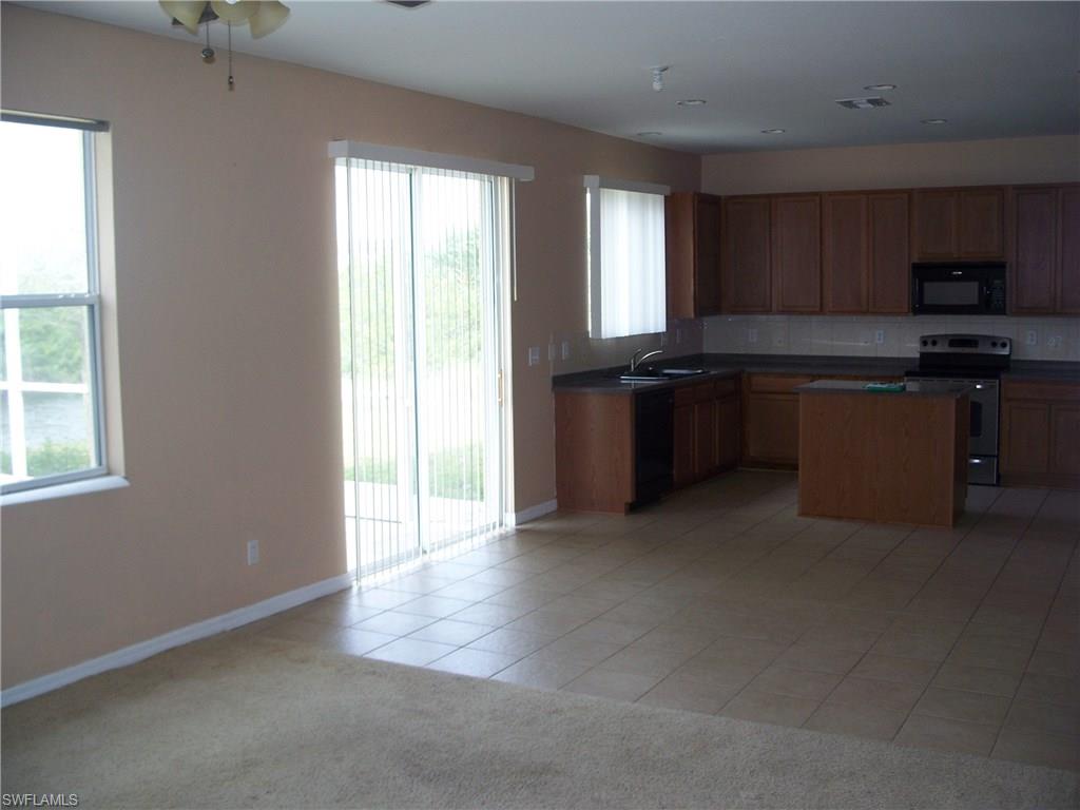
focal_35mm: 37
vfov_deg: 38.7
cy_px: 405
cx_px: 540
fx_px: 1154
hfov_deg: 50.1
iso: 125
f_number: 2.8
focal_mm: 7.8
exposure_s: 1/60
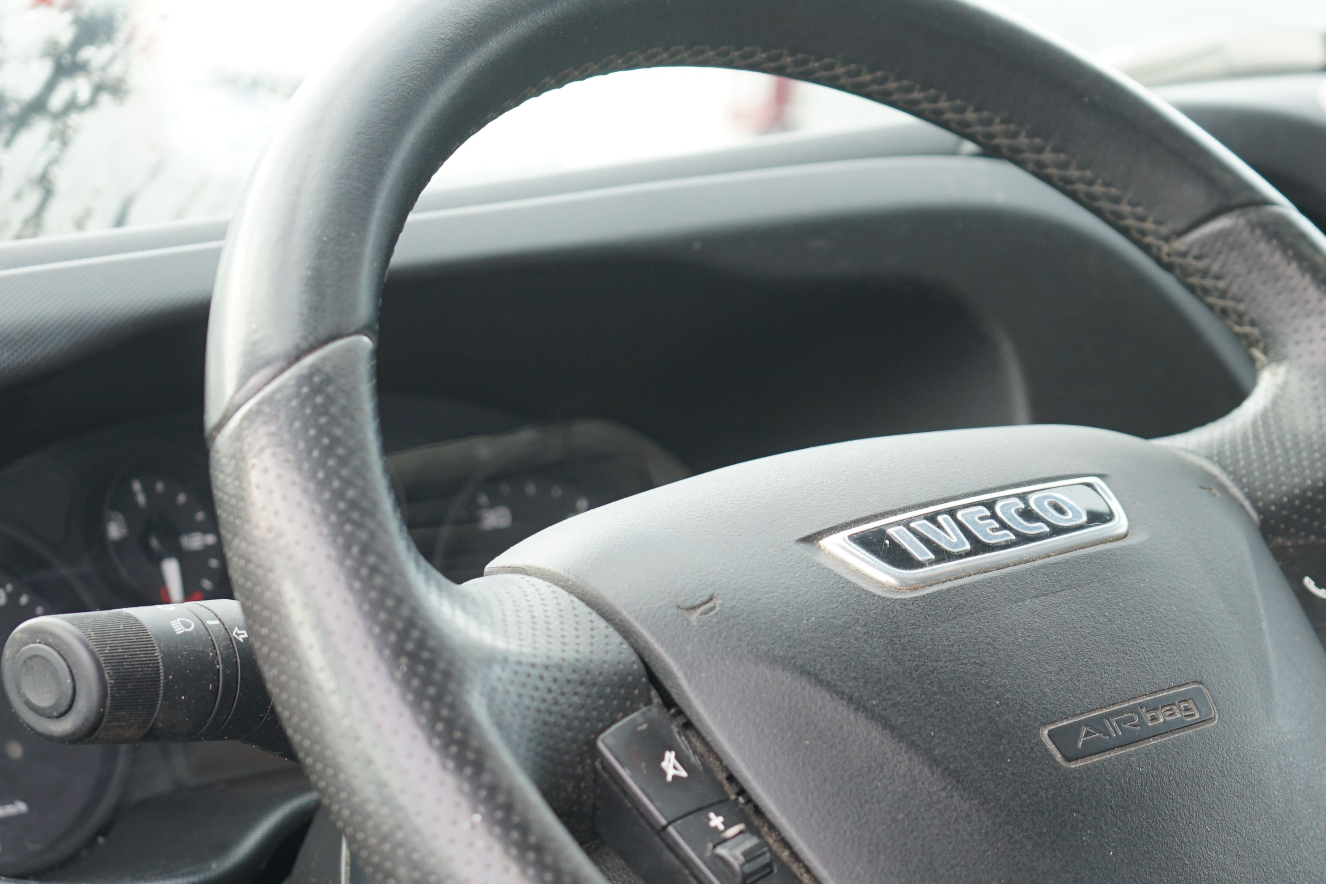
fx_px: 3278
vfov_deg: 15.3
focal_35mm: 89
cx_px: 914
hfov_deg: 22.7
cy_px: 681
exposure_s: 1/60
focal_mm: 44
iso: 125
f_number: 4.5
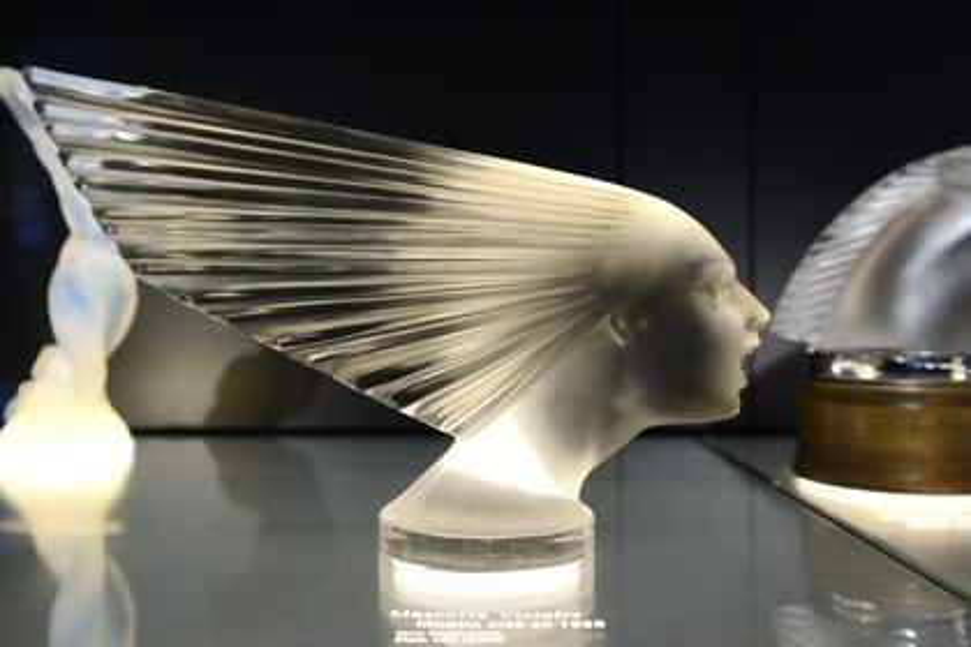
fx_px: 917
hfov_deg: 55.8
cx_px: 486
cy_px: 324
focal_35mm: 34
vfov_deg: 38.9
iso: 800
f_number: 8
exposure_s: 1/3.33
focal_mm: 34
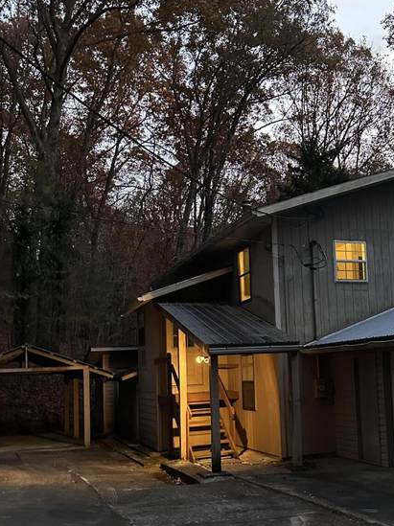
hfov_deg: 33.5
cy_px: 313
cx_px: 305
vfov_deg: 44.6
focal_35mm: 42
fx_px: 638
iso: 800
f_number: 1.78
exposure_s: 1/30
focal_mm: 6.86
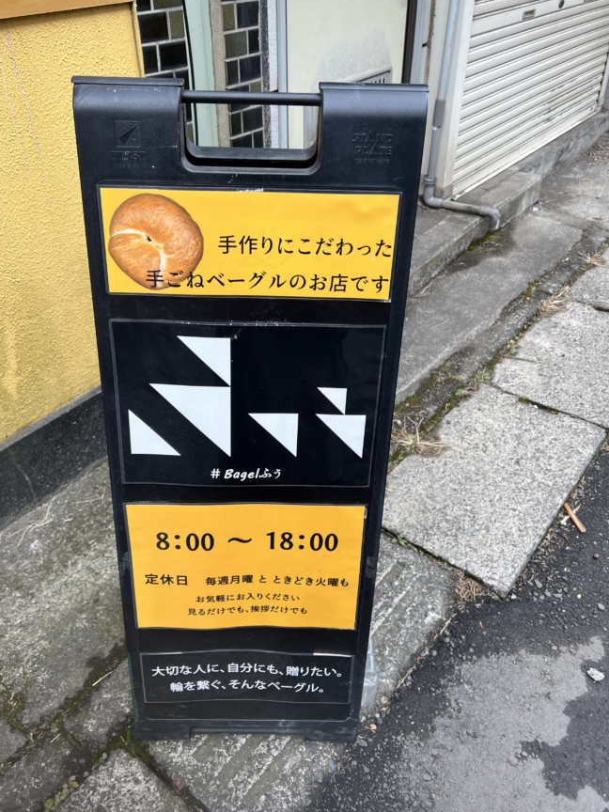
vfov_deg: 61.7
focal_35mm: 29
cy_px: 402
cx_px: 272
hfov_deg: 48.1
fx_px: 680
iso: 50
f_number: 1.5
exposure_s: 1/338
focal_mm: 5.7
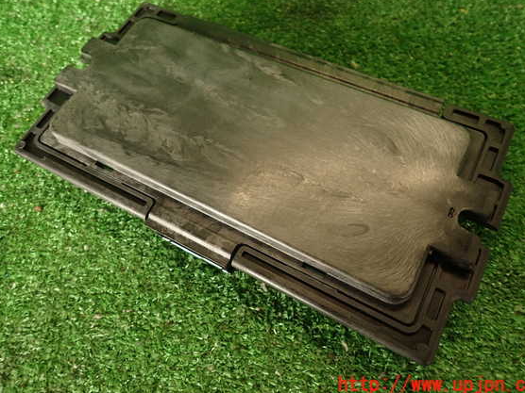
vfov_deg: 51.3
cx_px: 268
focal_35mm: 27
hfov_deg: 65.3
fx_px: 409
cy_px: 185
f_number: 2
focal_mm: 4.5
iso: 200
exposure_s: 1/60
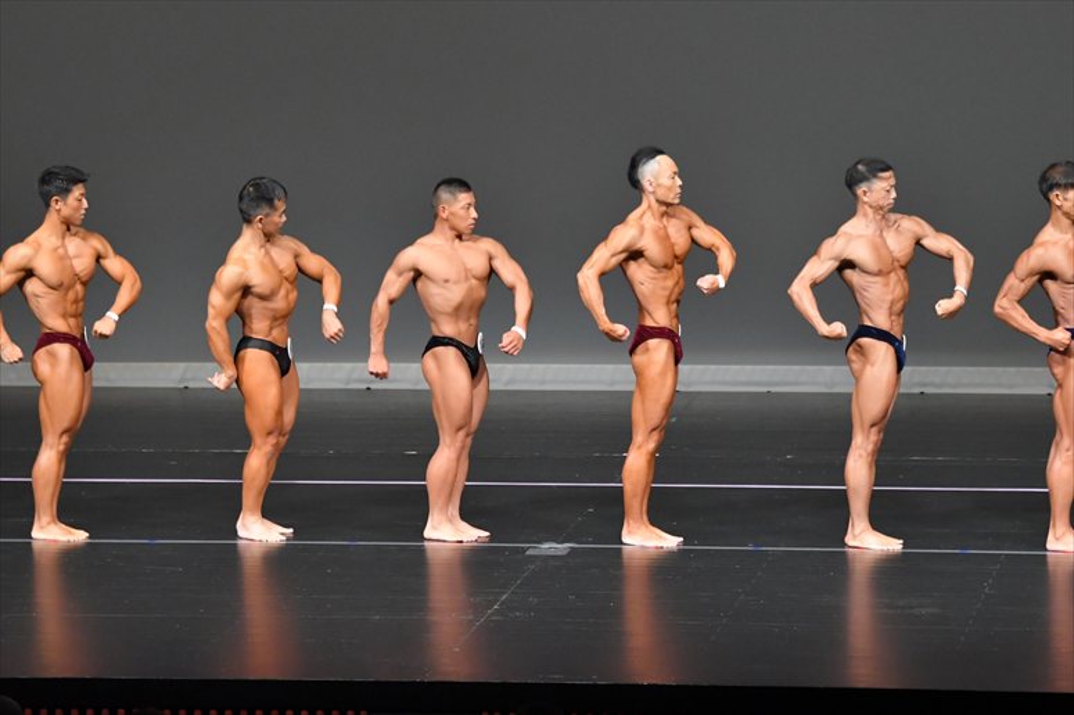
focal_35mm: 217
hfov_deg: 9.5
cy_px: 358
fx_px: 6471
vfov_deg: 6.3
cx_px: 537
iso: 5000
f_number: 5.6
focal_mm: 145
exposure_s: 1/400
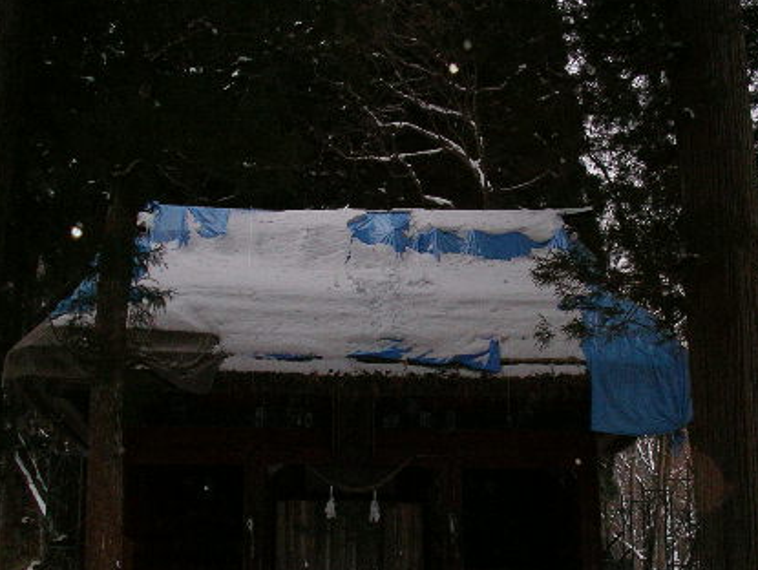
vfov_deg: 25.6
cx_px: 402
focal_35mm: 57
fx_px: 1249
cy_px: 369
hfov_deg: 33.7
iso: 200
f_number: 2.8
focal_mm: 5.7
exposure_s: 1/60
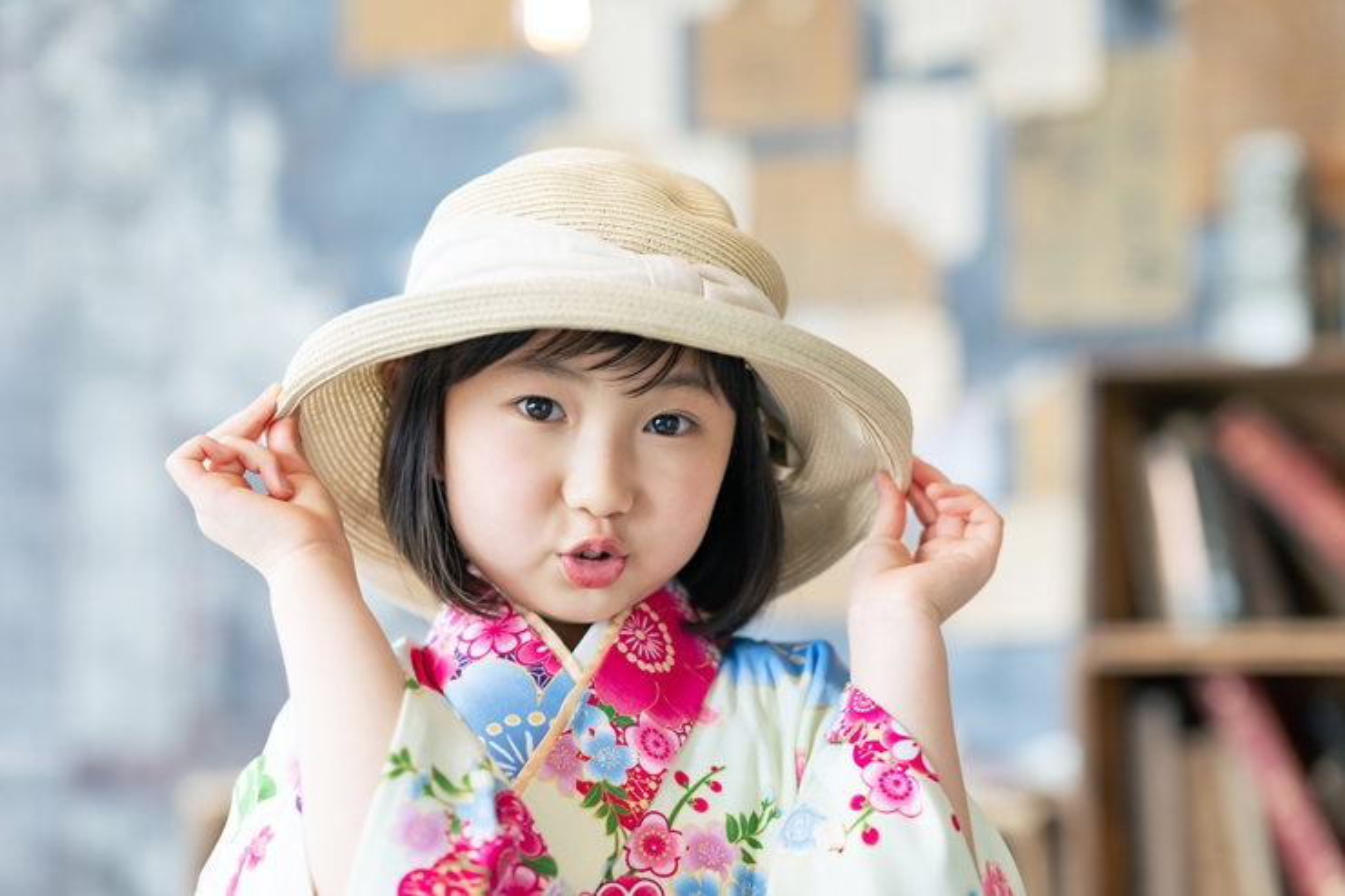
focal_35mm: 85
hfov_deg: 23.9
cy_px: 448
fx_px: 3175
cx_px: 672
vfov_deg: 16.1
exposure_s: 1/160
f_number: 2.2
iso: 320
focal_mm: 85
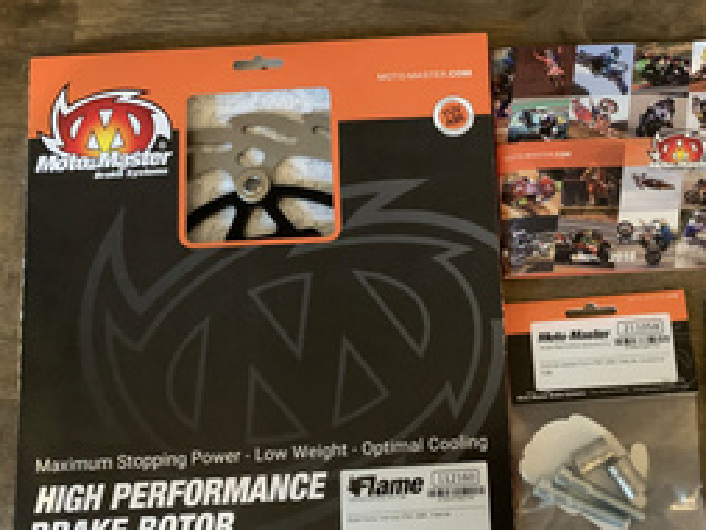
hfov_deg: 50.2
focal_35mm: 36
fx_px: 735
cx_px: 483
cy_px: 317
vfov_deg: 39.5
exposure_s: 1/29
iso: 800
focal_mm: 4.25
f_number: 1.8
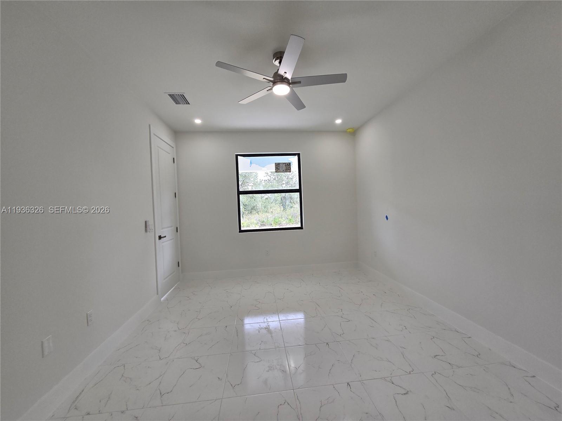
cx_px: 281
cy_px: 210
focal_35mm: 13
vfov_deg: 89.9
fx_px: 211
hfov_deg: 106.2
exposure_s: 1/120
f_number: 2.2
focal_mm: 2.2
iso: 64
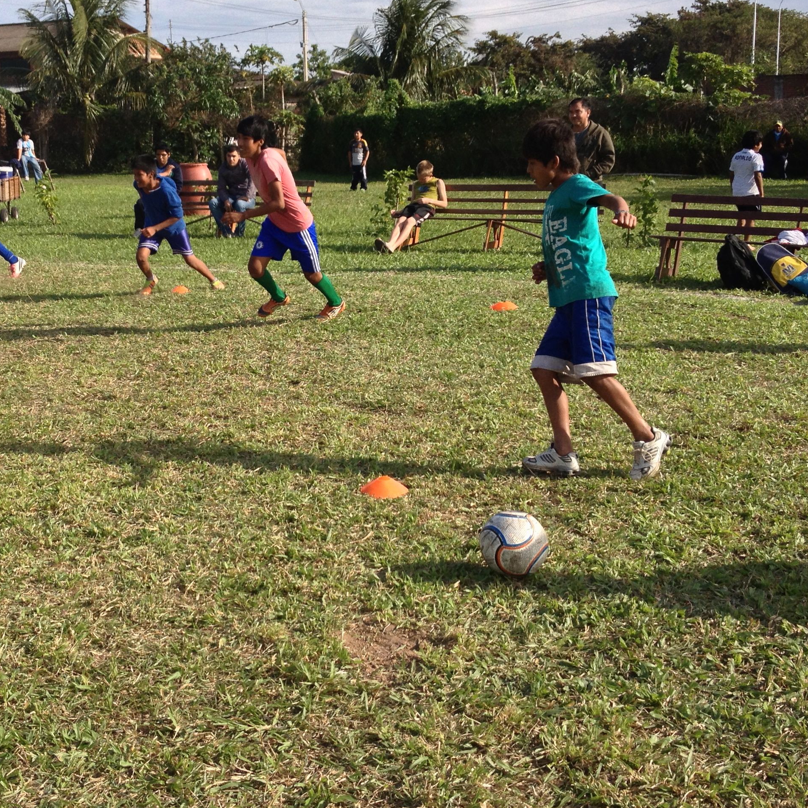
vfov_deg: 32.2
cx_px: 261
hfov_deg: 31.9
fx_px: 1400
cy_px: 344
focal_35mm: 53
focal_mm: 4.28
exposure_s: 1/1227
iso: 50
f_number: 2.4
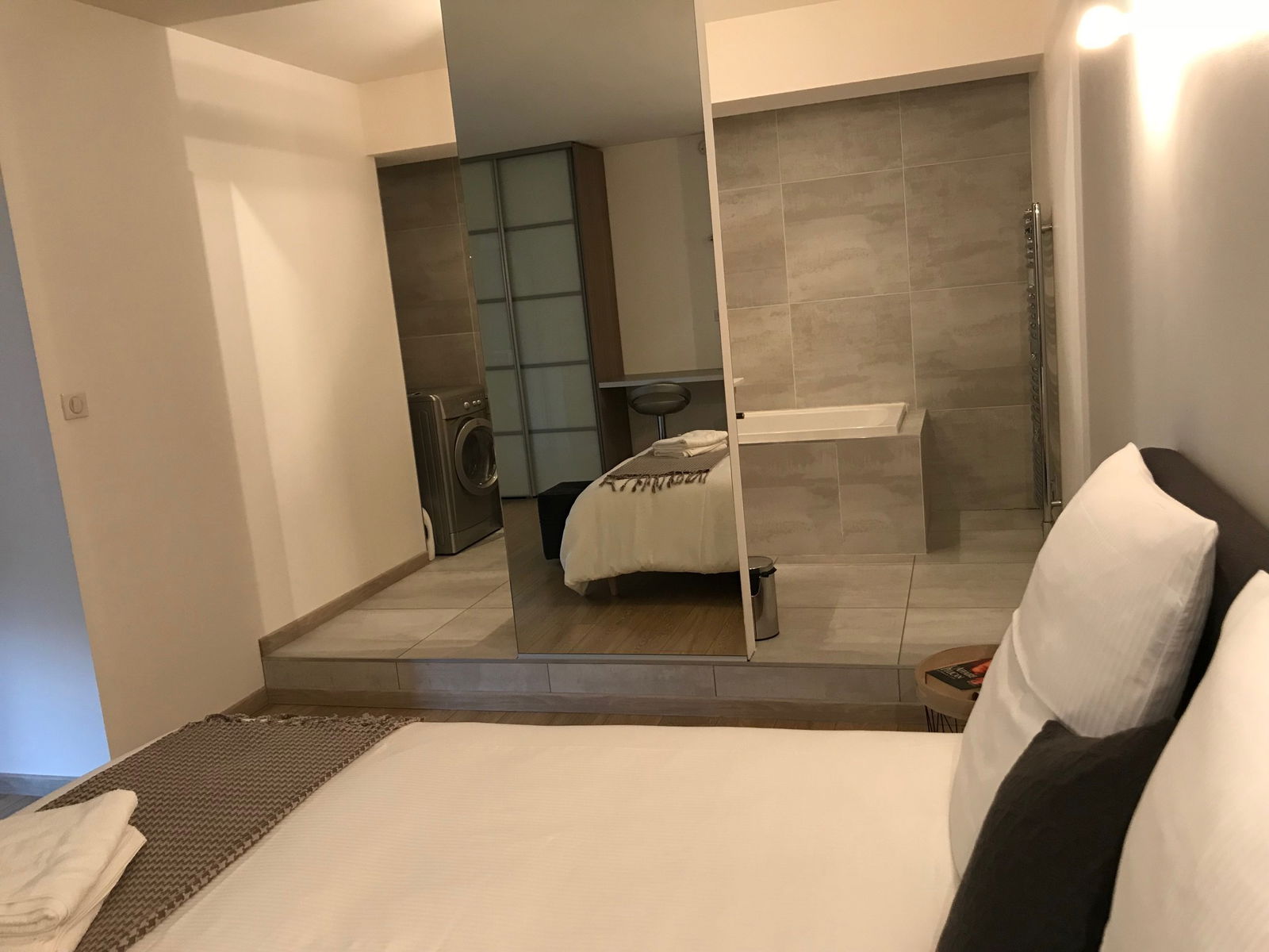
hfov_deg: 63.4
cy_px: 476
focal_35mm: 28
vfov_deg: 49.7
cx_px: 634
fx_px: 1026
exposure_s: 1/17
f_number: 1.8
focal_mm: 3.99
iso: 50
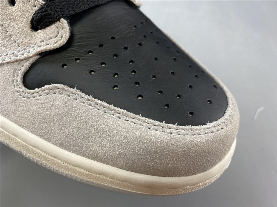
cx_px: 138
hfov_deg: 67.3
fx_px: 208
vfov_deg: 53.1
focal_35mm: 26
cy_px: 104
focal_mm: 4.25
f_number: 1.8
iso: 80
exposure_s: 1/50
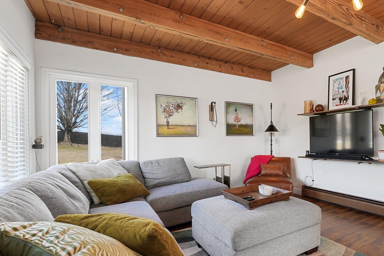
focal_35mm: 19
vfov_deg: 64.4
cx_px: 257
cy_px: 143
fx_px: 203
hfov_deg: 83.8
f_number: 10
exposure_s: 1/8
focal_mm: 14
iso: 2000
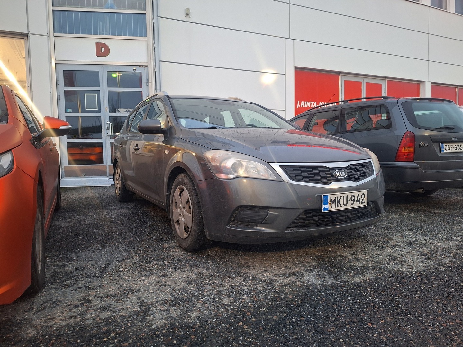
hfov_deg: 73.9
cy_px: 174
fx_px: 308
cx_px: 232
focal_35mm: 23
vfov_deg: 58.9
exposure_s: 1/33
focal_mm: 5.54
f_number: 1.8
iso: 250
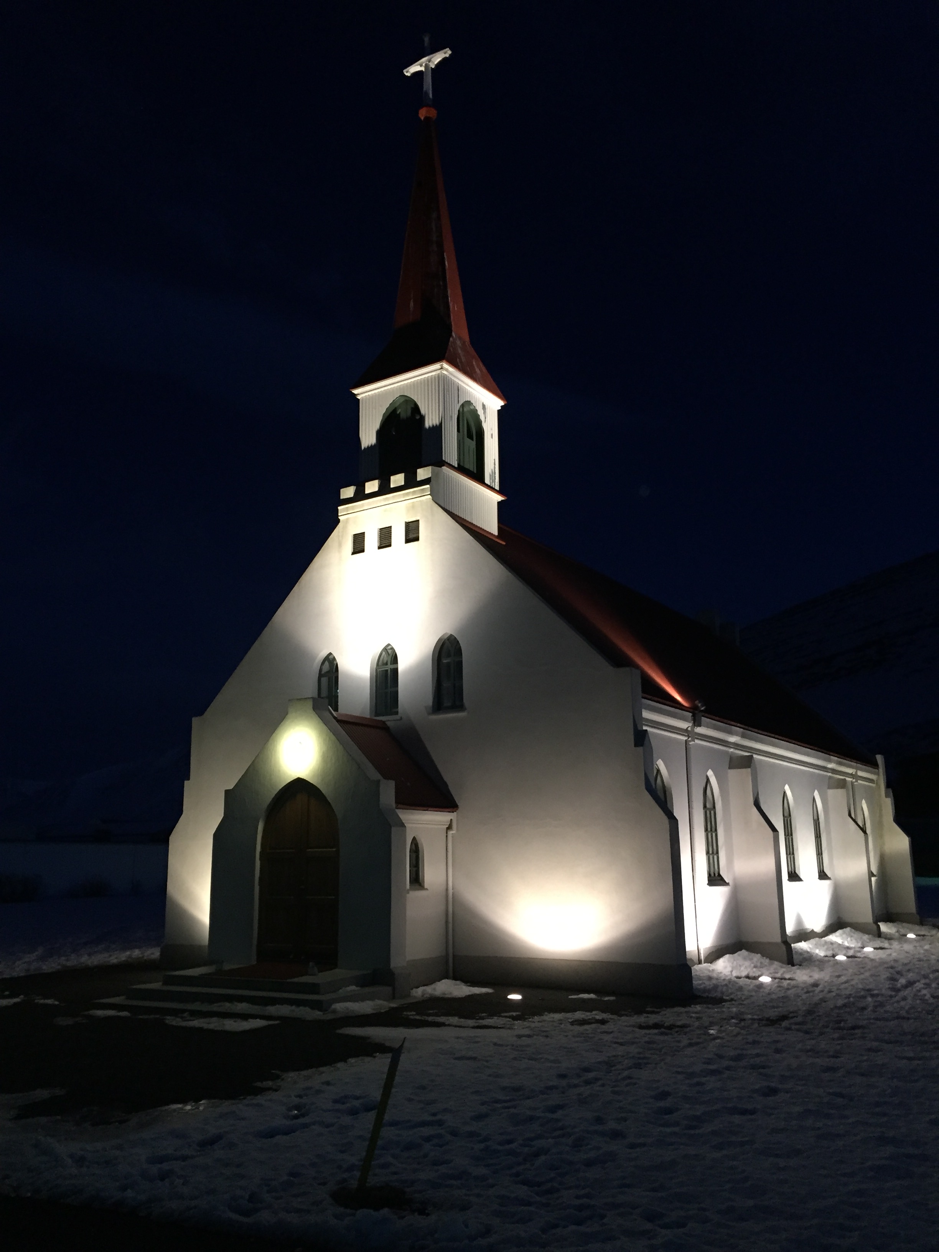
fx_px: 1049
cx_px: 470
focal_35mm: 29
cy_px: 626
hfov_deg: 48.2
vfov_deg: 61.7
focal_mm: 4.15
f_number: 2.2
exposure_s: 1/20
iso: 250
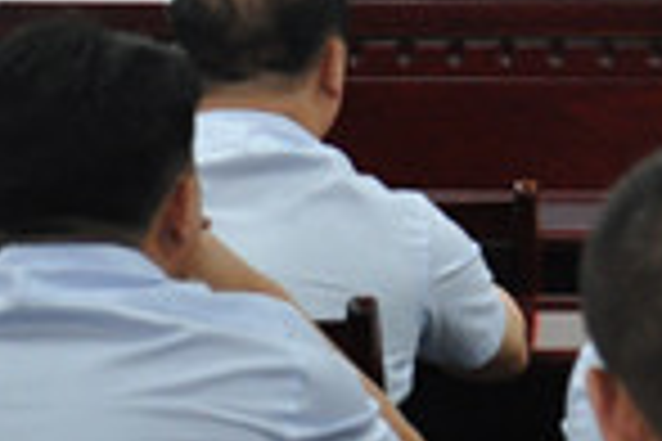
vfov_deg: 4.9
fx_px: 5112
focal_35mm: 278
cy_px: -277
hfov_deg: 7.1
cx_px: 1315
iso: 1250
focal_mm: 42
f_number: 7.1
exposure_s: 1/50
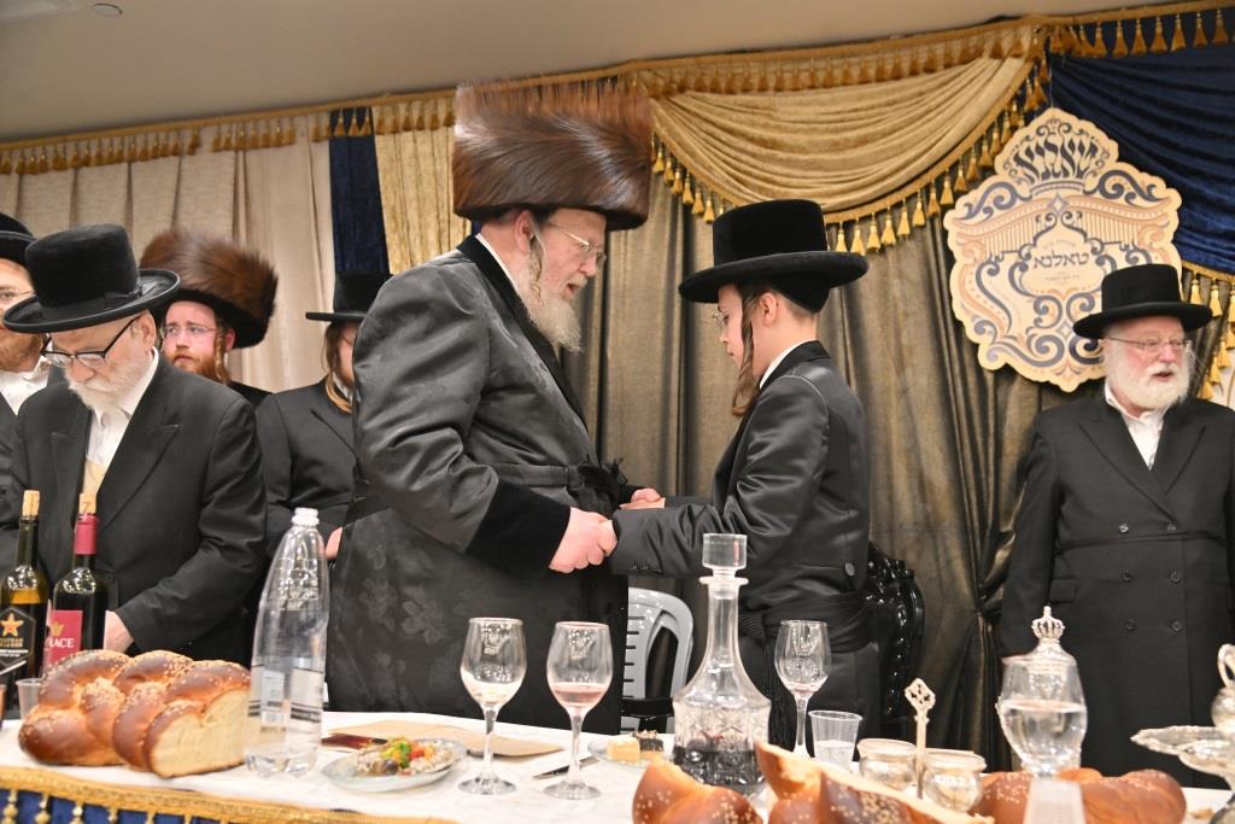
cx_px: 618
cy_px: 412
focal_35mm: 34
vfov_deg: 38.9
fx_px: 1166
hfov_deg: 55.8
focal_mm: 34
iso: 800
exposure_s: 1/320
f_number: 4
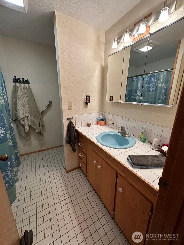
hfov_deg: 85.7
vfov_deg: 102.1
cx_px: 92
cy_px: 122
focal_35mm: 14
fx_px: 99
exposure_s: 1/120
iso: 160
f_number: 2.2
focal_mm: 2.22
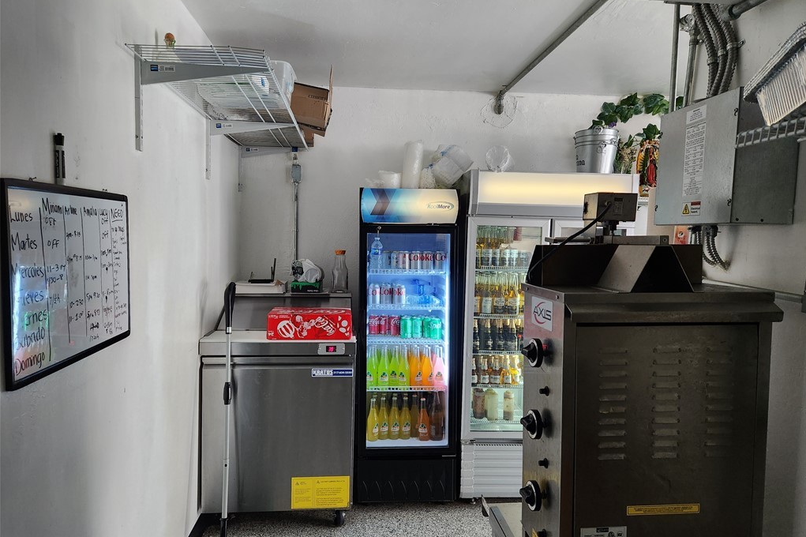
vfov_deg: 53.1
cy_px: 272
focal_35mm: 24
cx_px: 403
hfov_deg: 73.8
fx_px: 537
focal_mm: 5.4
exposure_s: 1/120
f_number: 1.8
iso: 320
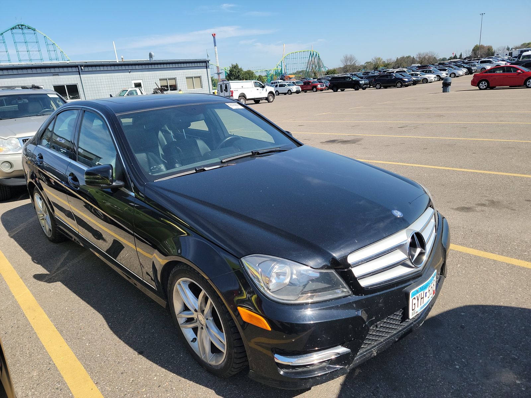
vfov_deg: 56.8
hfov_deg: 71.6
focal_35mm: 24
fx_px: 368
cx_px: 266
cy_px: 199
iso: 50
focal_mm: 6.7
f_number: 1.8
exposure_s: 1/630
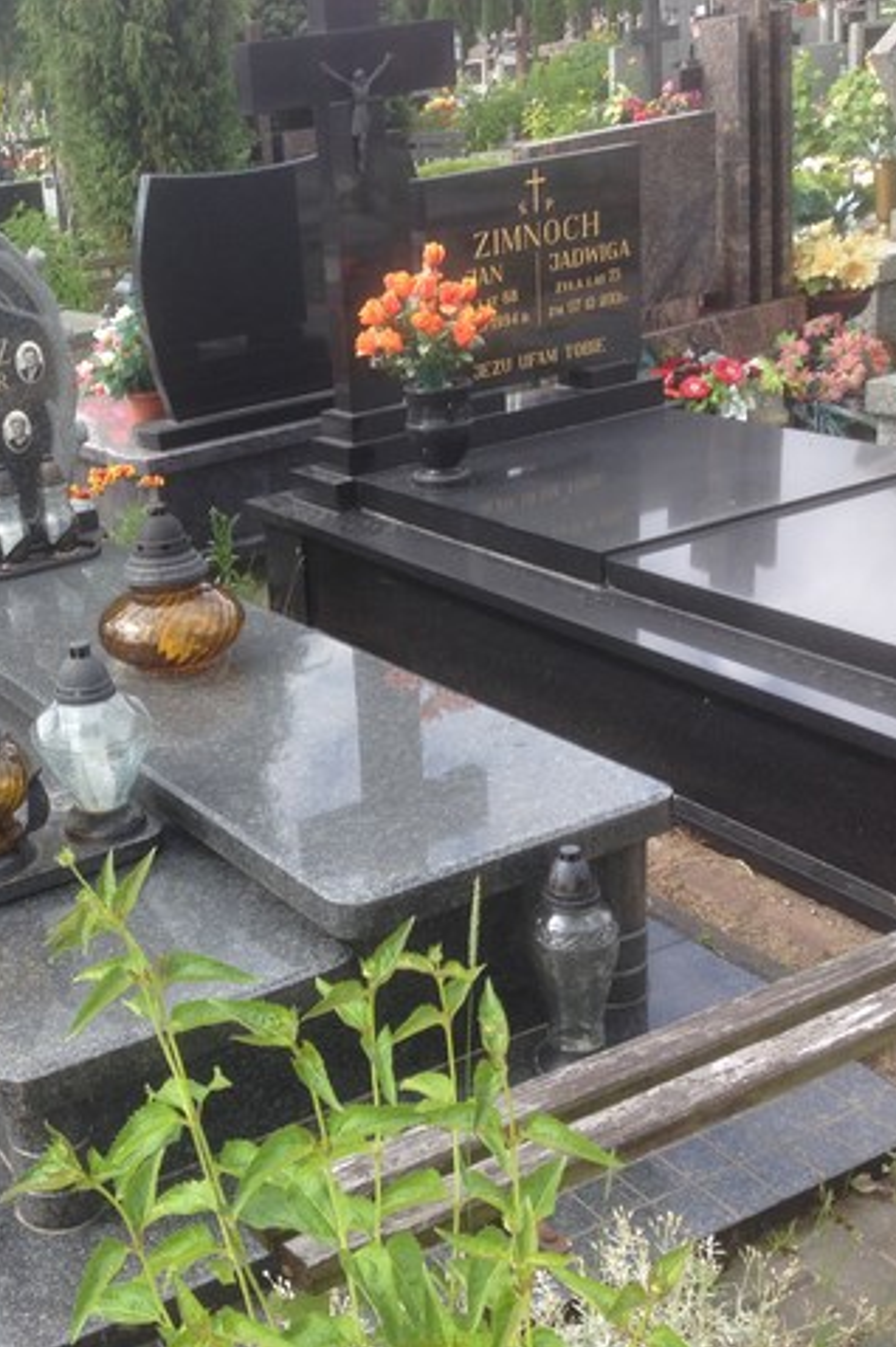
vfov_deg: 42.8
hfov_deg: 28.2
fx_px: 1720
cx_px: 104
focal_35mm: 46
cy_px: 674
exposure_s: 1/497
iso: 50
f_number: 2.4
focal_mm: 4.12
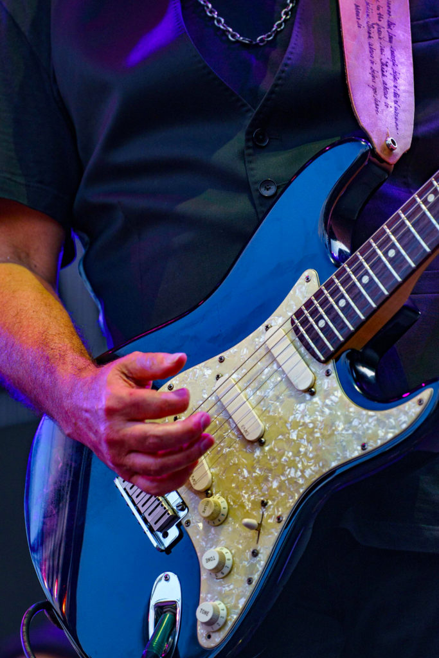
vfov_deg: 10.2
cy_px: 329
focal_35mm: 202
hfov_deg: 6.8
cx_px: 220
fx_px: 3693
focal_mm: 135
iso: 400
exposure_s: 1/1250
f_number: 3.5
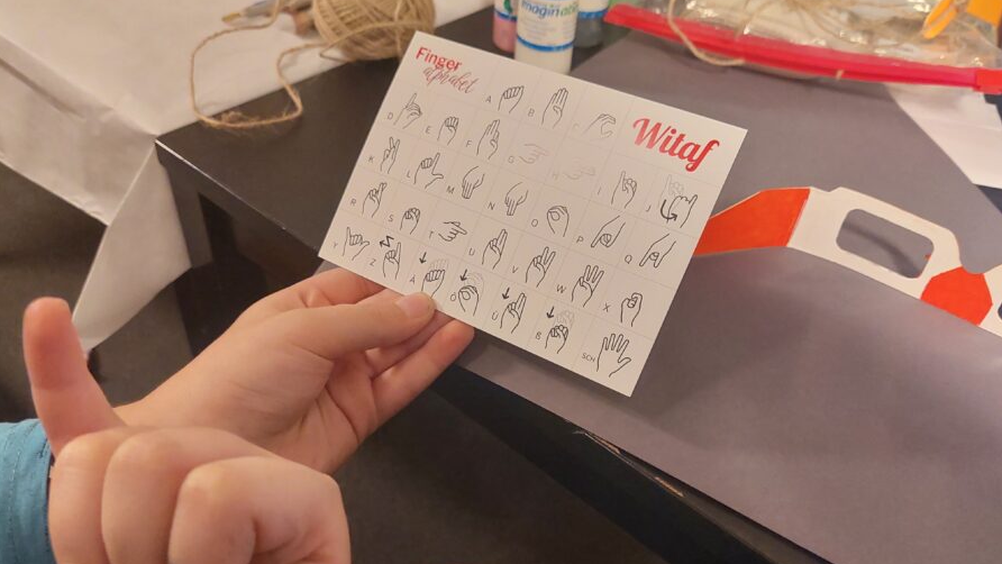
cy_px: 336
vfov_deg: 38.8
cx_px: 500
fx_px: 797
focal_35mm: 30
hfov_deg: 64.3
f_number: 1.8
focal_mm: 5.23
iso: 500
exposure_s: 1/33
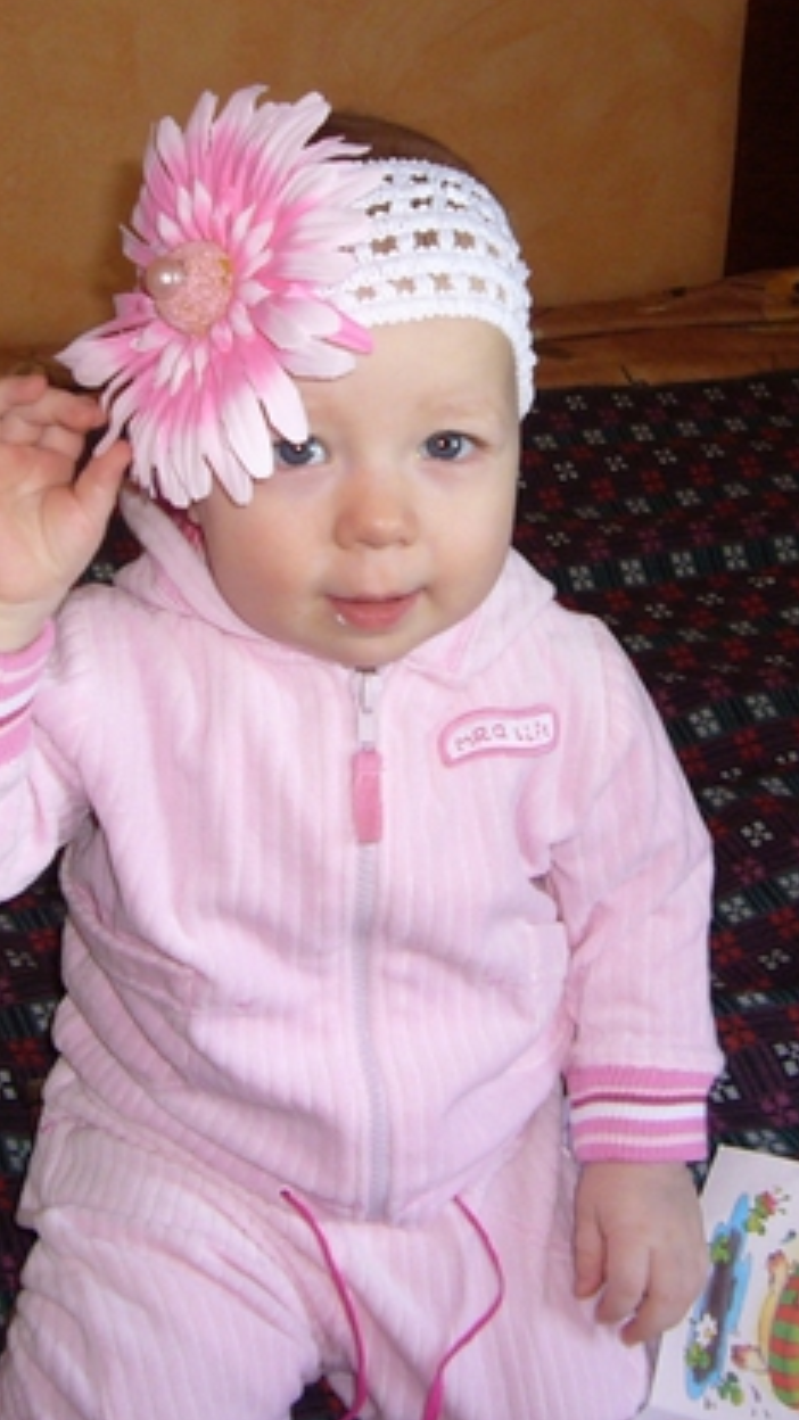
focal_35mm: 33
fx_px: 1243
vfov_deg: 59.5
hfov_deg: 35.5
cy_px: 741
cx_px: 328
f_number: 2.8
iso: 100
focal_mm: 4.6
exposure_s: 1/30
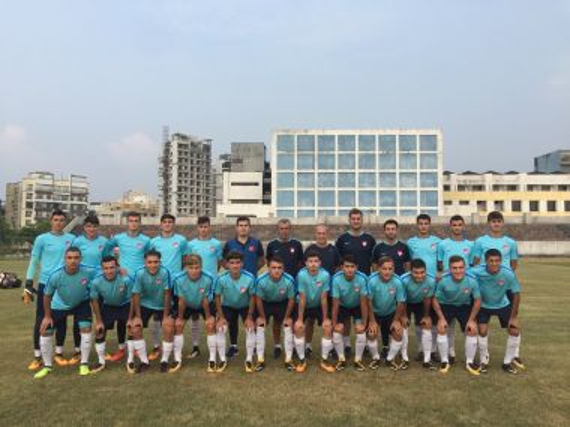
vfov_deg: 48.2
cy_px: 214
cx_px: 285
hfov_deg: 61.7
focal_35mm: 29
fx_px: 478
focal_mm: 4.15
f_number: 2.2
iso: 32
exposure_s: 1/791
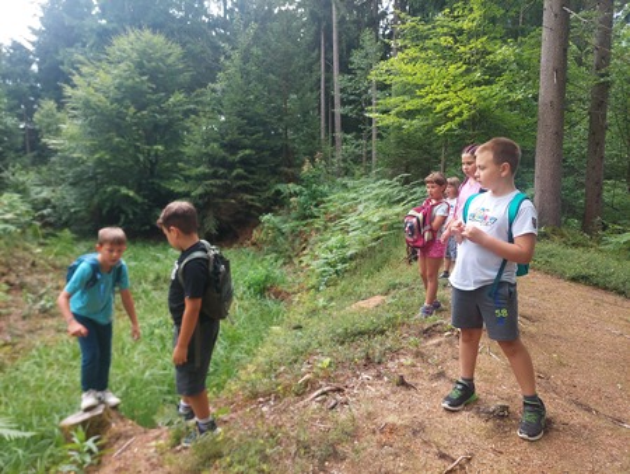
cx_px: 315
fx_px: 437
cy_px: 237
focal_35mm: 24
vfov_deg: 56.9
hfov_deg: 71.6
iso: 40
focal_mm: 5.23
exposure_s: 1/275
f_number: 1.8
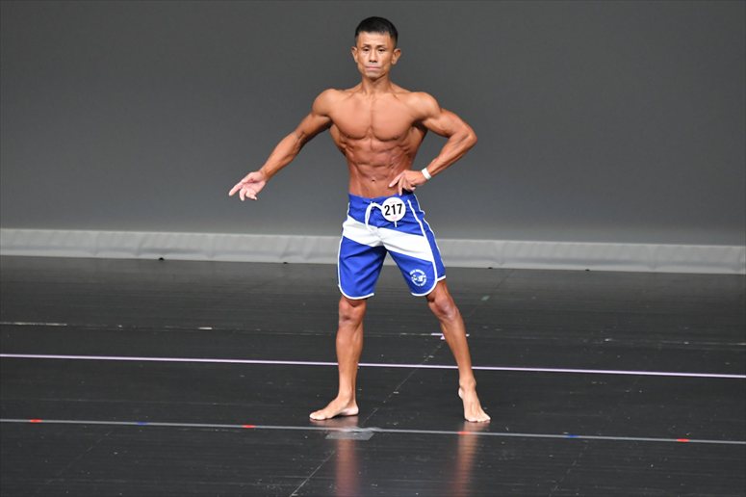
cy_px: 248
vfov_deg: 4.0
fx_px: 7146
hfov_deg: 6.0
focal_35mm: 345
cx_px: 373
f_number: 5.6
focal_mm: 230
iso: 5000
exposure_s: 1/400
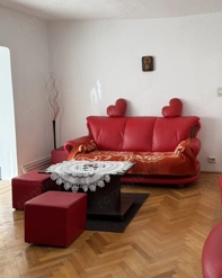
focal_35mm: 38
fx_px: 313
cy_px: 113
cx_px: 163
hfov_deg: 38.2
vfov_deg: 47.7
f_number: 1.78
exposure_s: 1/121
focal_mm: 6.76
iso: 64
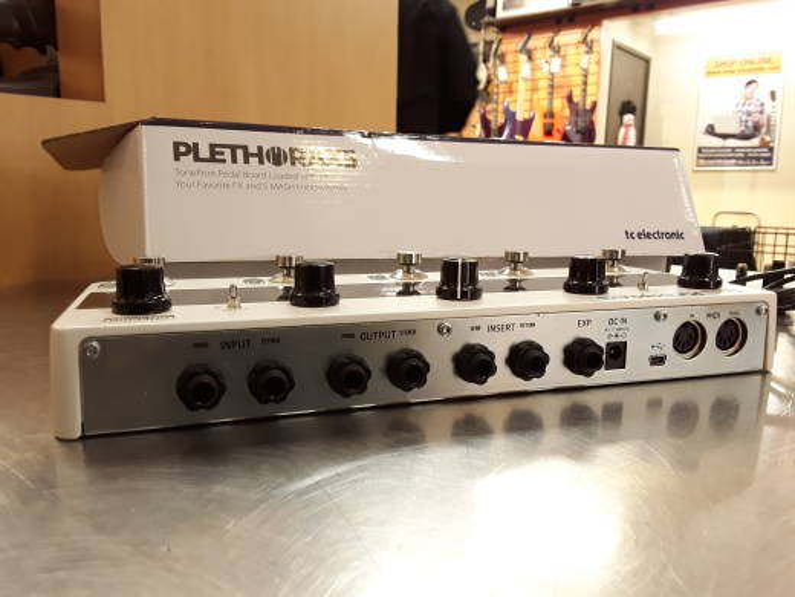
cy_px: 298
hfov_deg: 65.3
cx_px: 398
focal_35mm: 27
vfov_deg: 51.4
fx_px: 620
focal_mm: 2.91
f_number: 1.9
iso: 100
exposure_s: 1/24
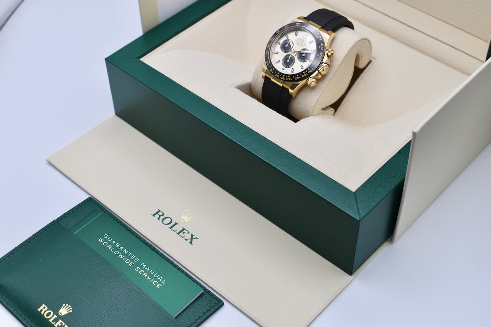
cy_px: 164
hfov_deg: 35.0
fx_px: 778
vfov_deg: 23.8
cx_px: 246
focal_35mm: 57
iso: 400
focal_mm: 38
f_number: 7.1
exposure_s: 1/125
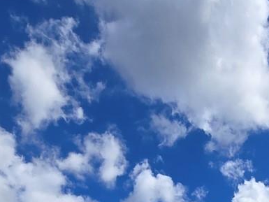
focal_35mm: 54
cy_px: 403
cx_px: 267
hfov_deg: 32.7
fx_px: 420
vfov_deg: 18.2
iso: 50
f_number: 2.2
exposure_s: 1/3861
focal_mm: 2.2
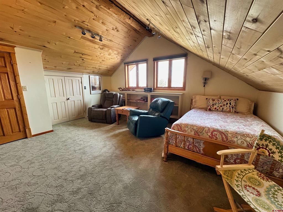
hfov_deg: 102.1
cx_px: 142
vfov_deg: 85.7
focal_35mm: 14
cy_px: 106
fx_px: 114
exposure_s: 1/60
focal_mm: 2.22
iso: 320
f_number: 2.2
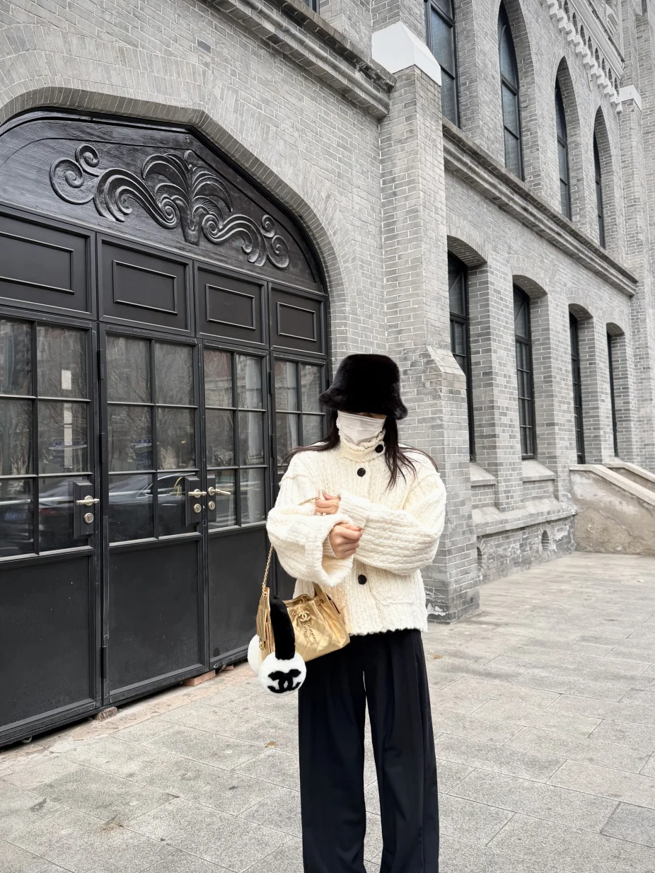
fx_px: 706
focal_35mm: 28
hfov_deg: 49.8
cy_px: 473
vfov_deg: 63.3
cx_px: 317
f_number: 1.78
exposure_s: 1/183
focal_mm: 6.76
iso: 64
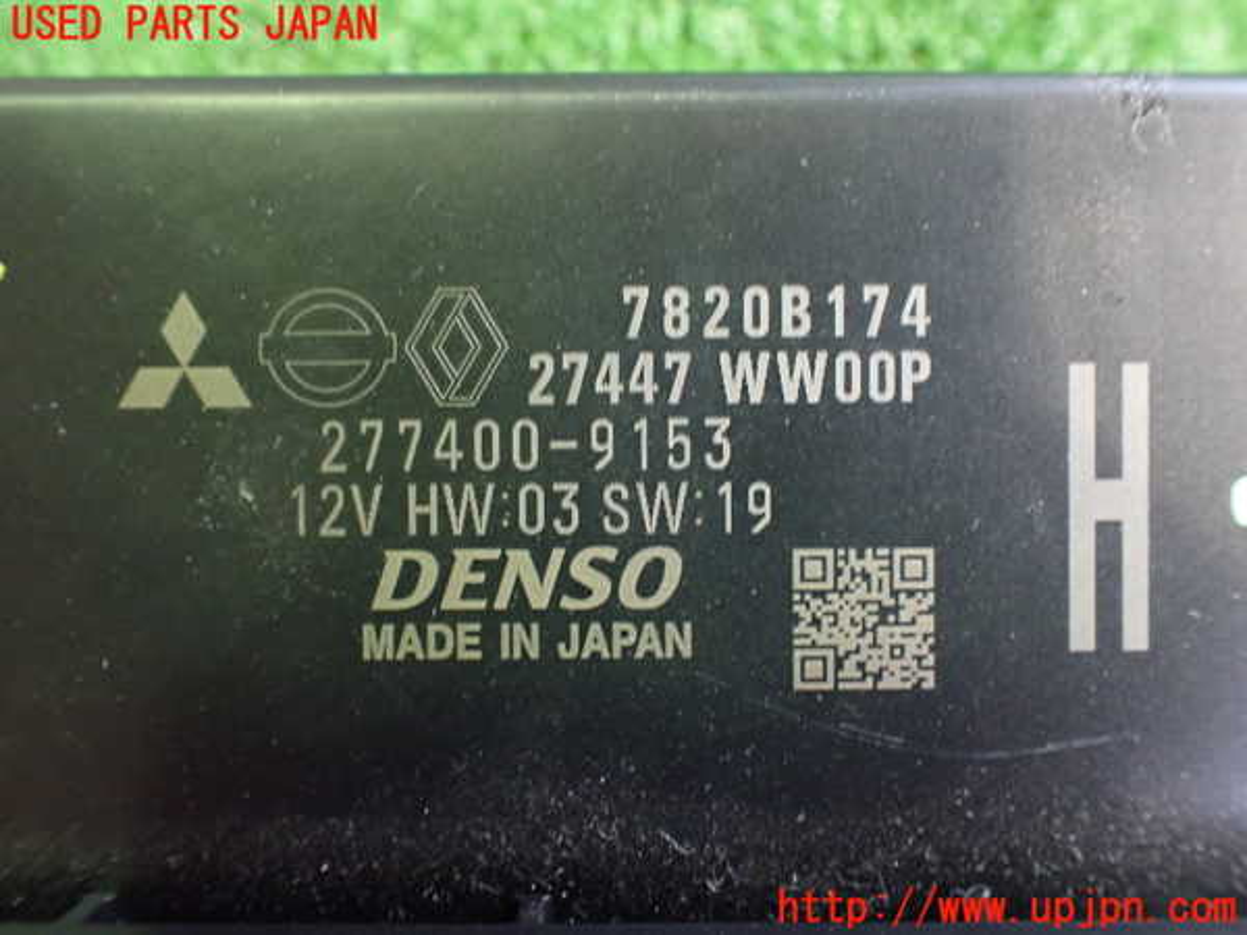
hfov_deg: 60.0
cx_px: 624
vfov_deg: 46.8
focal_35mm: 30
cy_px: 468
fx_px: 1081
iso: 800
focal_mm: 5.4
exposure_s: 1/30
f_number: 2.3
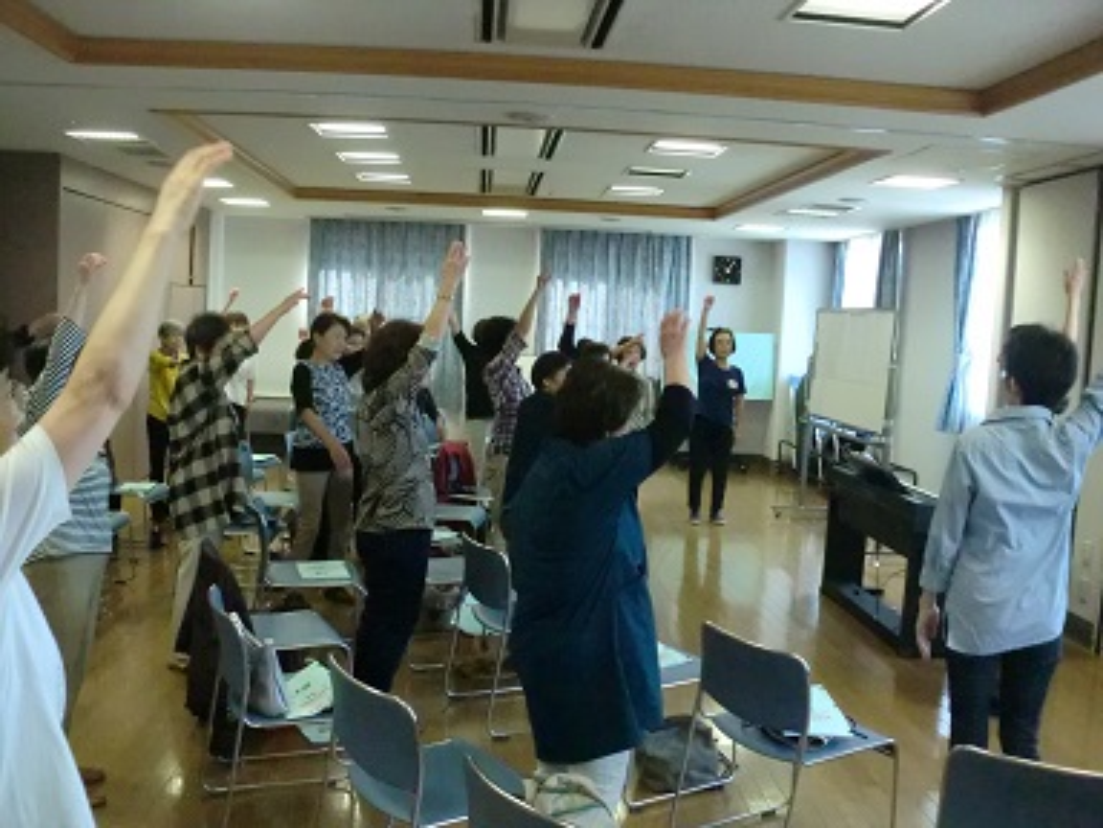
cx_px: 552
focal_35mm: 35
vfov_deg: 40.7
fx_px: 1115
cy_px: 414
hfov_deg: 52.6
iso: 1600
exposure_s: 1/250
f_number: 3.1
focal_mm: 6.3
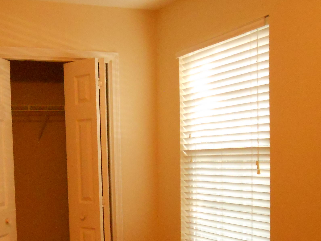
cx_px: 77
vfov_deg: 29.1
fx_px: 454
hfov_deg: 37.8
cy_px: 187
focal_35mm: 49
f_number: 3.5
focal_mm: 4.6
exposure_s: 1/80
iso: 800
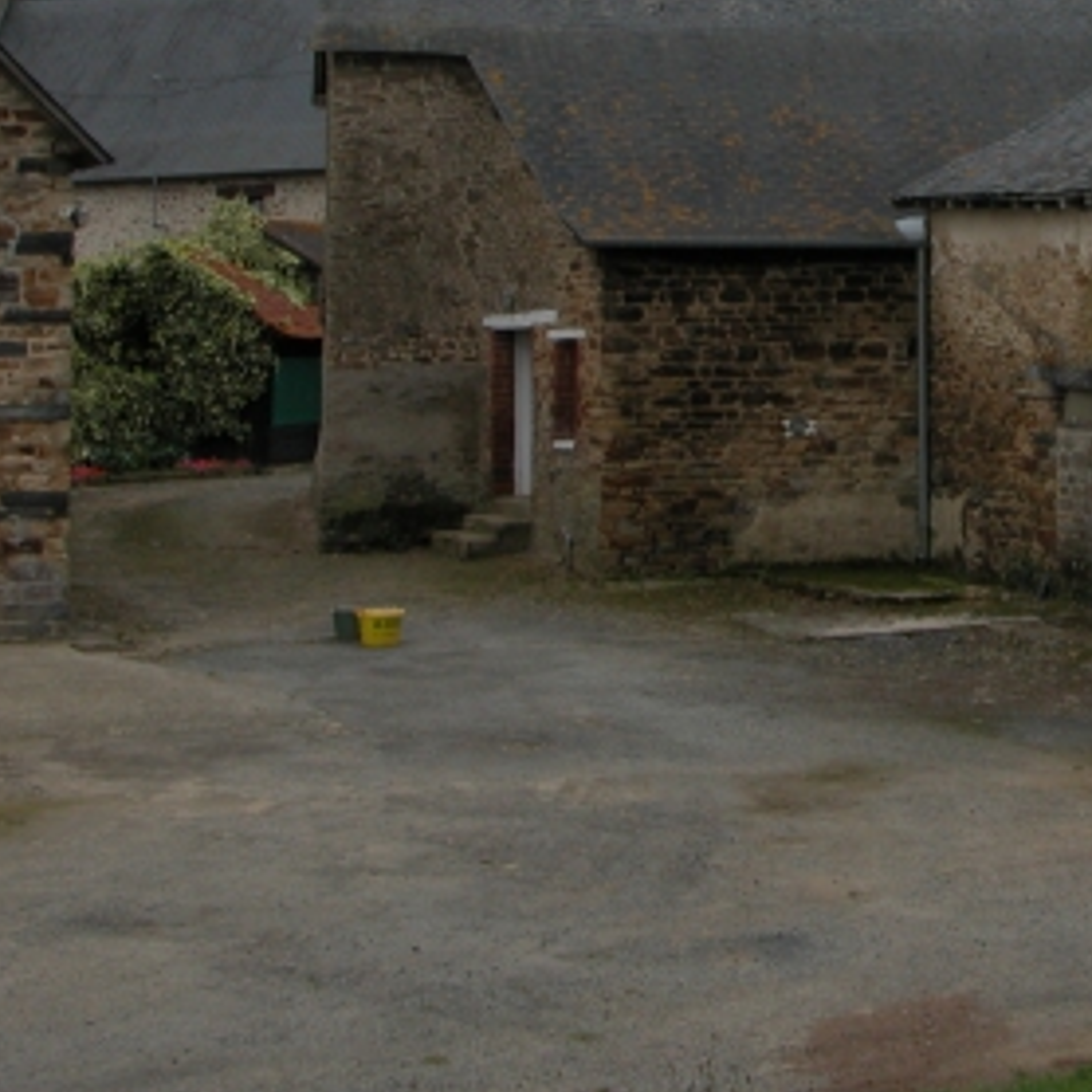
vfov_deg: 22.4
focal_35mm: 76
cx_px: 962
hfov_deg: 22.3
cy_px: 185
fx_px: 2712
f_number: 6.3
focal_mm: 8.9
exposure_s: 1/247
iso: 100
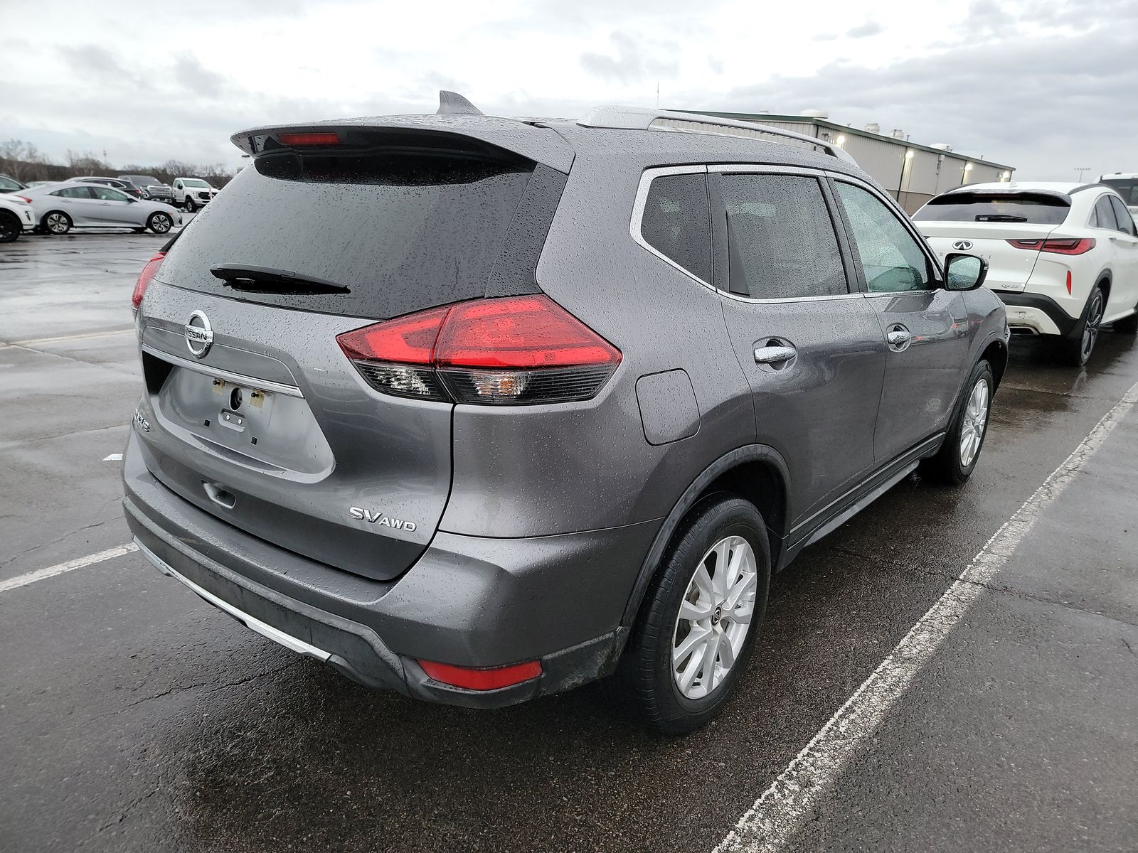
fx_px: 789
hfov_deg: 71.6
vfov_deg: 56.8
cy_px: 426
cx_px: 569
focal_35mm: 24
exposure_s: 1/59
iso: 387
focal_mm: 6.7
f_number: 1.8
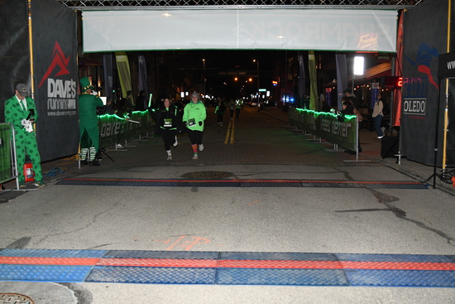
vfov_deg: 36.9
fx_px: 455
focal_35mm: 36
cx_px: 228
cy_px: 152
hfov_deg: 53.1
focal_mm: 24
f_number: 2.8
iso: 1600
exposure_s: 1/250
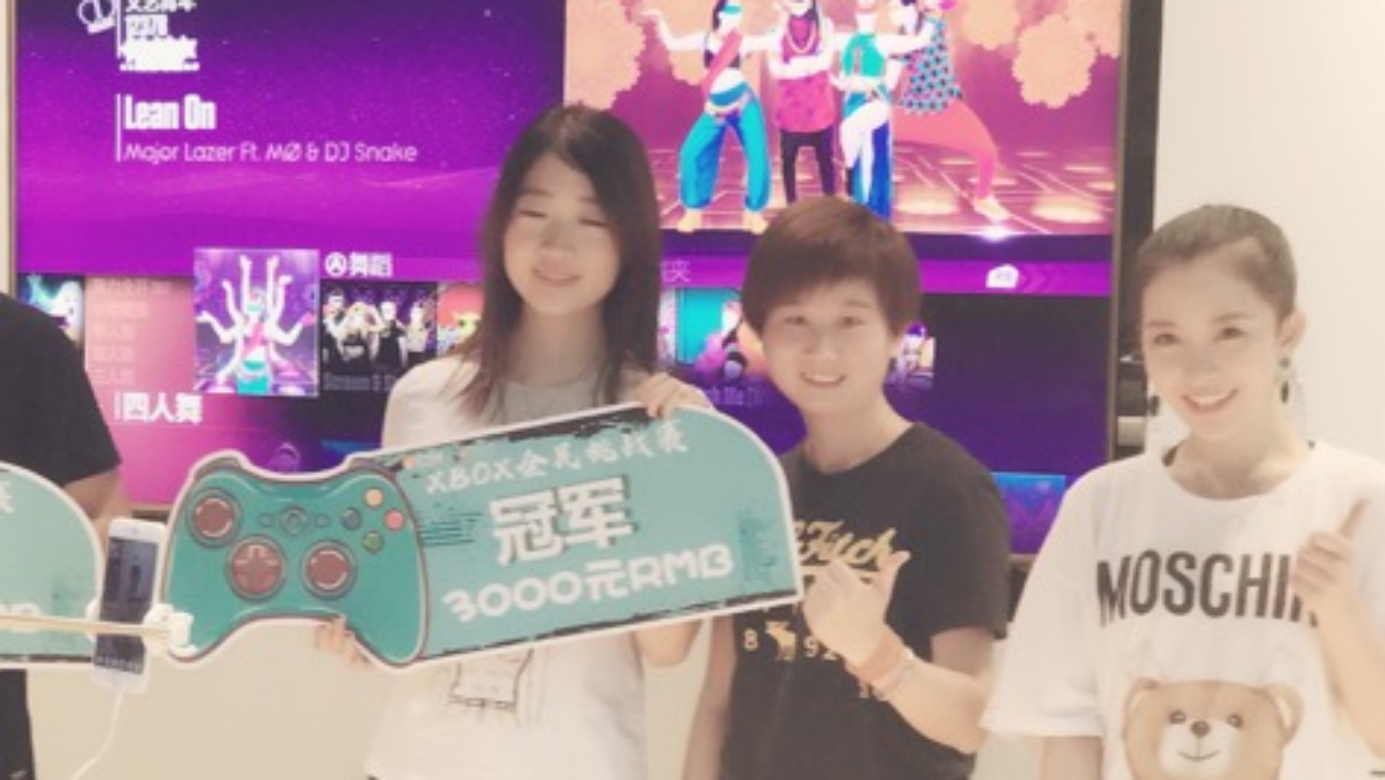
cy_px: 635
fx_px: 3380
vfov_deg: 13.1
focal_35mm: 92
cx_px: 549
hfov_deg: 23.1
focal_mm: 6.6
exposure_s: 1/50
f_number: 2.8
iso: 125
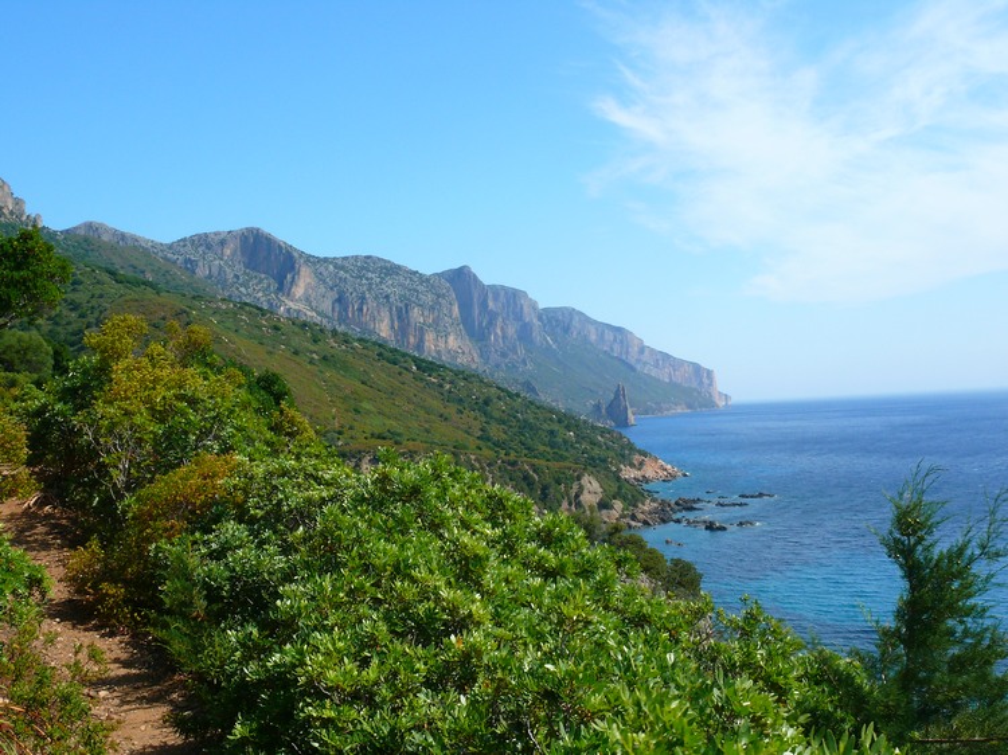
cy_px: 378
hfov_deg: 52.6
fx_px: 1019
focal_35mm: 35
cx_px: 504
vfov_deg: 40.7
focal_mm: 7.4
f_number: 11
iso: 100
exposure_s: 1/50
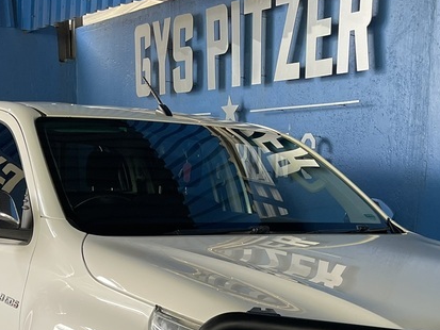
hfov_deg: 31.1
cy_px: 393
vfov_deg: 21.9
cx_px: 267
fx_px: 788
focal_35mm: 62
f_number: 1.6
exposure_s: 1/100
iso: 125
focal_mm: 5.1
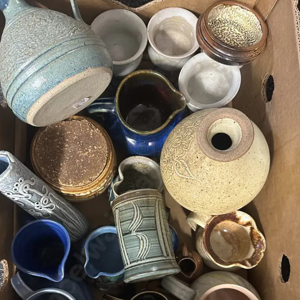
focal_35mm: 32
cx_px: 131
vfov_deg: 50.1
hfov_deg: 51.0
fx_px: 314
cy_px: 202
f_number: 1.78
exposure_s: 1/33
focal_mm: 6.86
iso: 640
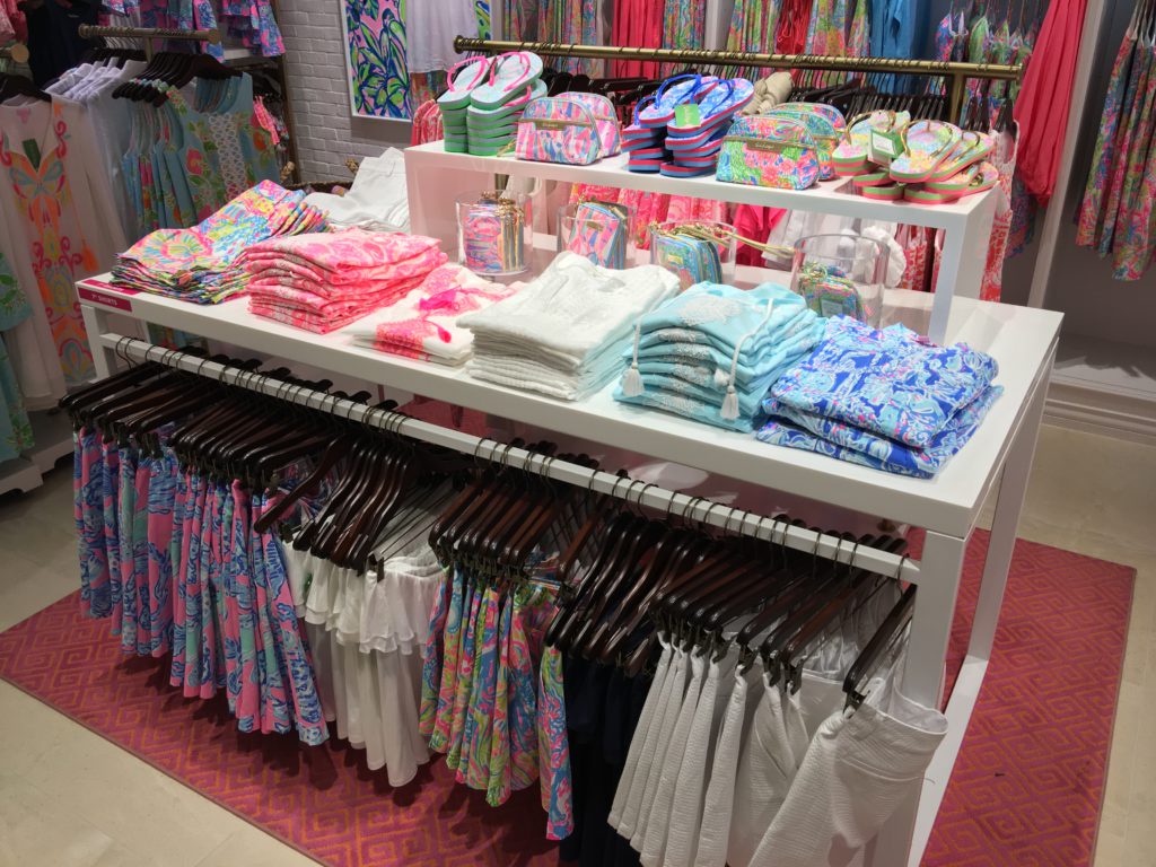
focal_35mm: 29
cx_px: 578
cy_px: 434
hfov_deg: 61.7
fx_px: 968
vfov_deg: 48.2
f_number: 2.2
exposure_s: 1/120
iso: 40
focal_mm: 4.15
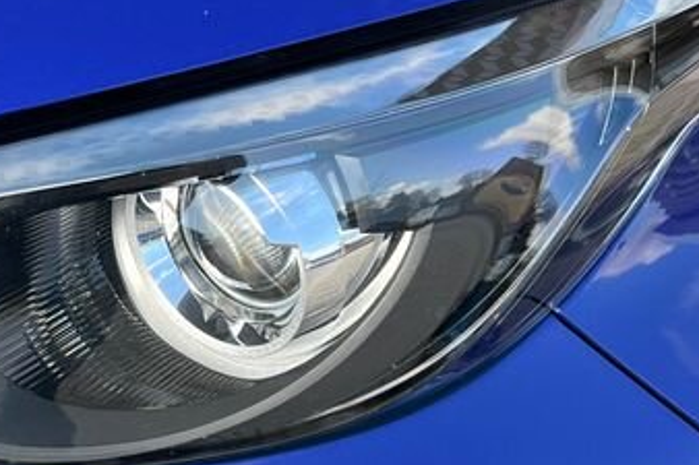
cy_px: 324
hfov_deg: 24.4
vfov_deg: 16.6
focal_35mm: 82
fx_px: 1591
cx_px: 136
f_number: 1.6
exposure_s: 1/456
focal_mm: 5.1
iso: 50
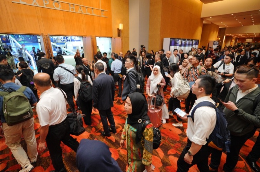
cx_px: 130
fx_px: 126
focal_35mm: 18
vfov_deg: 68.8
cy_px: 86
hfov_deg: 91.7
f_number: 4
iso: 4000
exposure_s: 1/250
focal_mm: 17.5
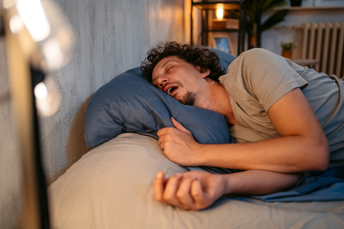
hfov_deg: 54.4
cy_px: 114
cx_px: 172
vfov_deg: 37.9
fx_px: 334
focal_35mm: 35
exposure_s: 1/100
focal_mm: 35
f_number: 1.8
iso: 1000
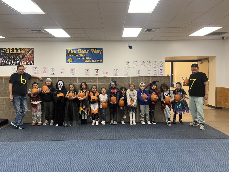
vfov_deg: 53.1
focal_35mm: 26
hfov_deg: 67.3
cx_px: 114
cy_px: 86
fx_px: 172
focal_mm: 5.1
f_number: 1.6
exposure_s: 1/60
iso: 125
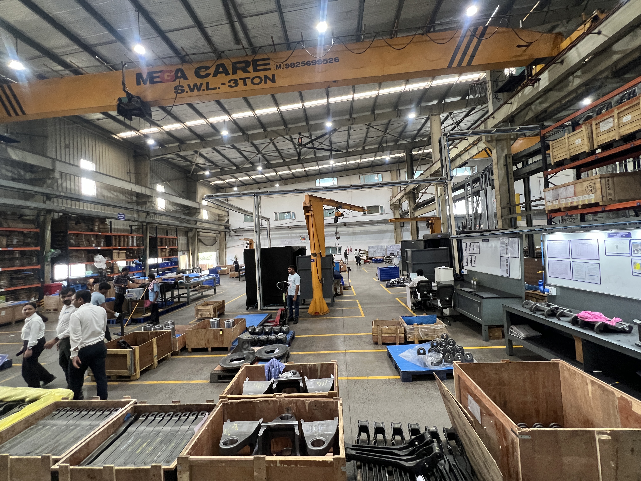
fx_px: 241
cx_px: 320
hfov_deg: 106.2
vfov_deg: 89.9
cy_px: 240
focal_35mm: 13
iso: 250
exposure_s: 1/100
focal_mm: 1.57
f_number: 1.8
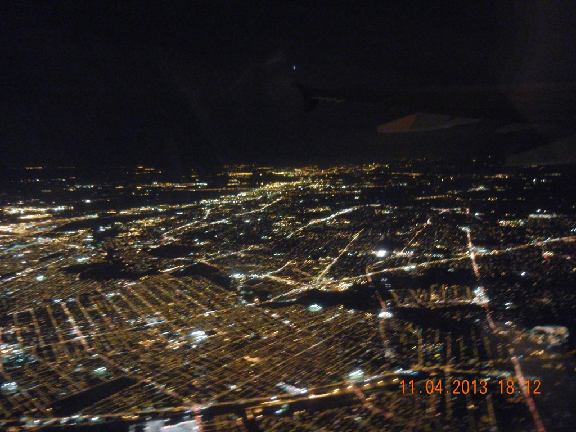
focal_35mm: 30
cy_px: 216
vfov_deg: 46.8
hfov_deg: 60.0
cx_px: 288
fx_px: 499
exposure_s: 1/4
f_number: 3.5
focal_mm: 5.4
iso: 400
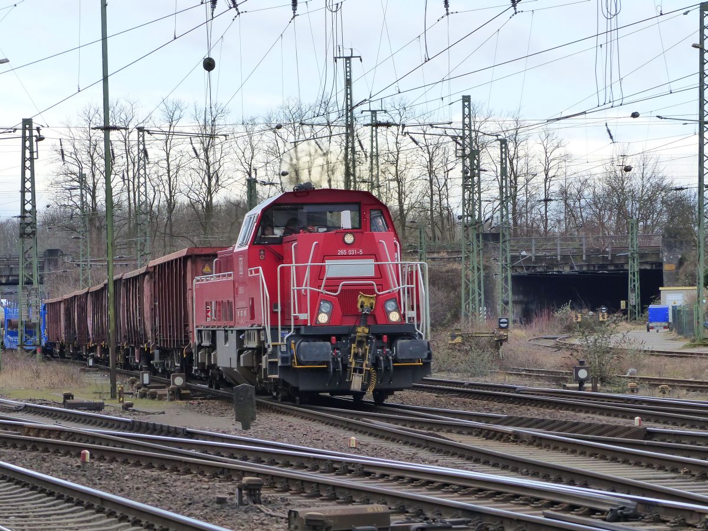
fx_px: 3211
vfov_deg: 9.5
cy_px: 266
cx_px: 354
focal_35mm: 157
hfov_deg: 12.6
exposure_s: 1/640
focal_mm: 28.3
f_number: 4
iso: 250
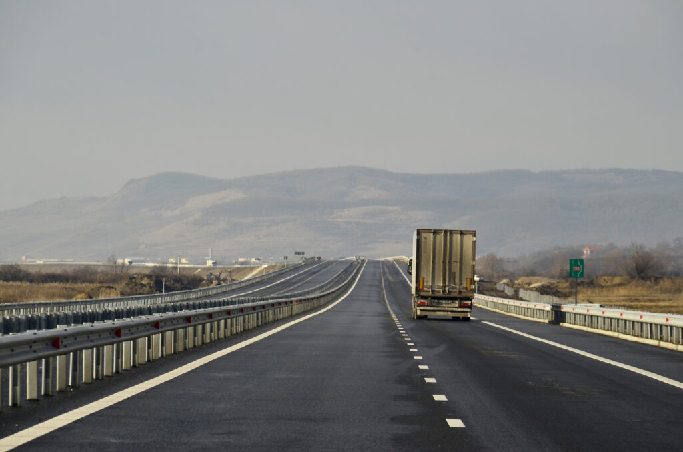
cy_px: 226
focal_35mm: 300
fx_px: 5679
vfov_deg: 4.6
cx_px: 342
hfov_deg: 6.9
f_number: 9
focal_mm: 200
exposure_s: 1/500
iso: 110
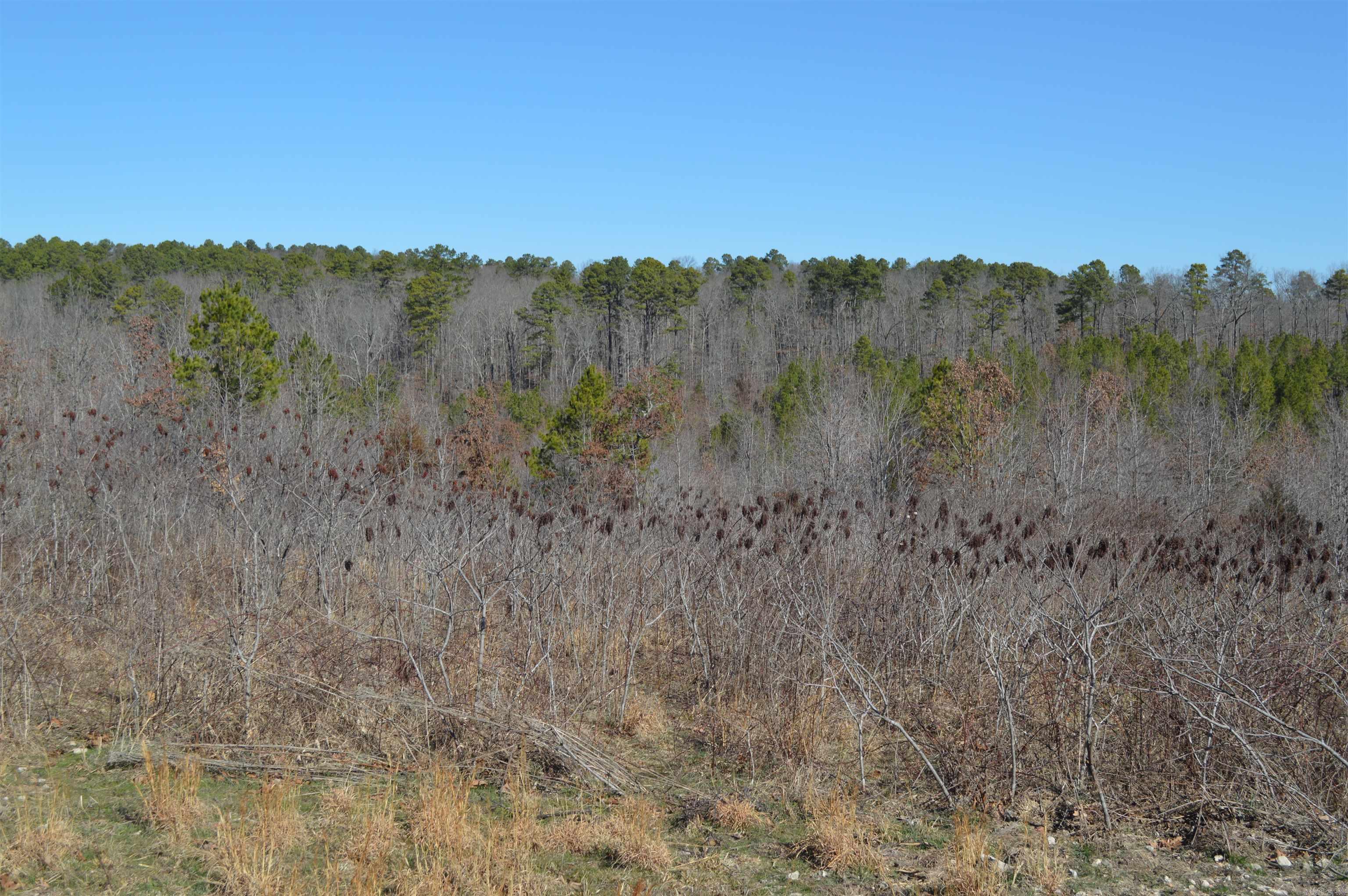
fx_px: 1571
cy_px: 448
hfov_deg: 46.4
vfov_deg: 31.8
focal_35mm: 42
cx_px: 674
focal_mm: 28
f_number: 8
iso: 100
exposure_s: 1/250
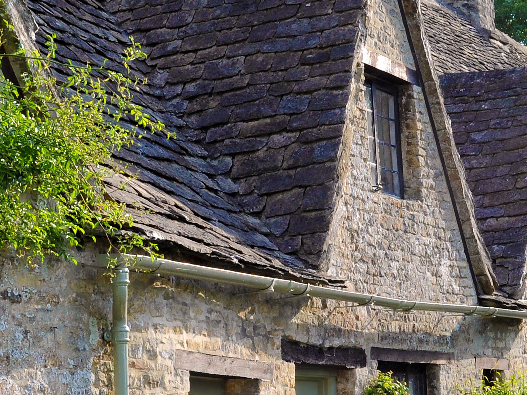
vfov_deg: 12.5
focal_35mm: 118
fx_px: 1797
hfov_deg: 16.7
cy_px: 290
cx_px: 278
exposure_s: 1/60
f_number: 11
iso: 200
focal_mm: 26
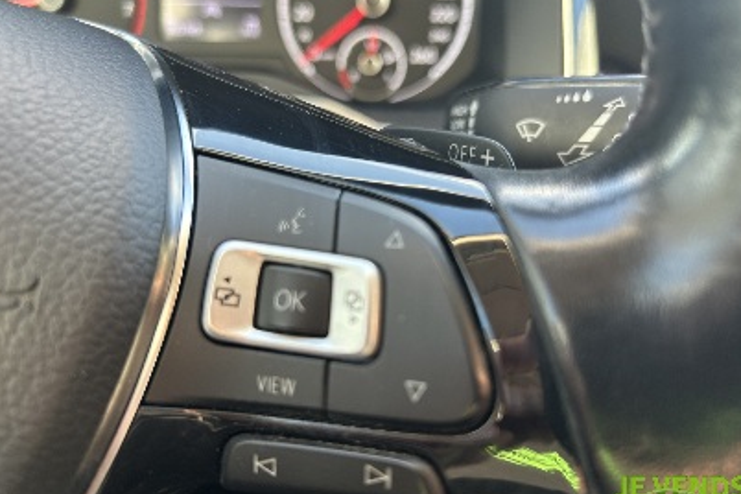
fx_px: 576
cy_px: 258
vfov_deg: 46.4
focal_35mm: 28
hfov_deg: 65.5
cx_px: 374
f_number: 1.5
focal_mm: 5.7
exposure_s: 1/121
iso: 80
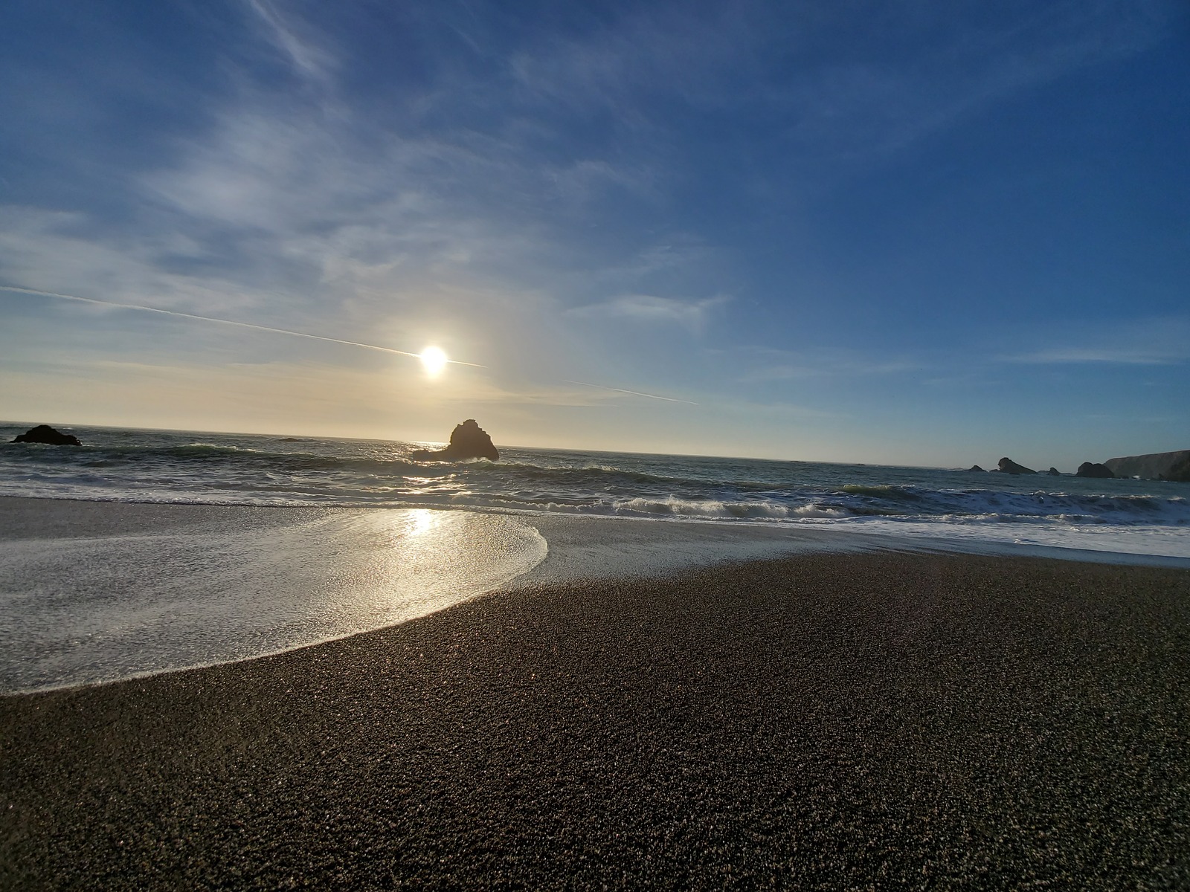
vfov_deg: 89.9
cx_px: 595
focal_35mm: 13
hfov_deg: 106.2
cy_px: 446
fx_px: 447
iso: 50
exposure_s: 1/4337
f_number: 2.2
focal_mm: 1.8
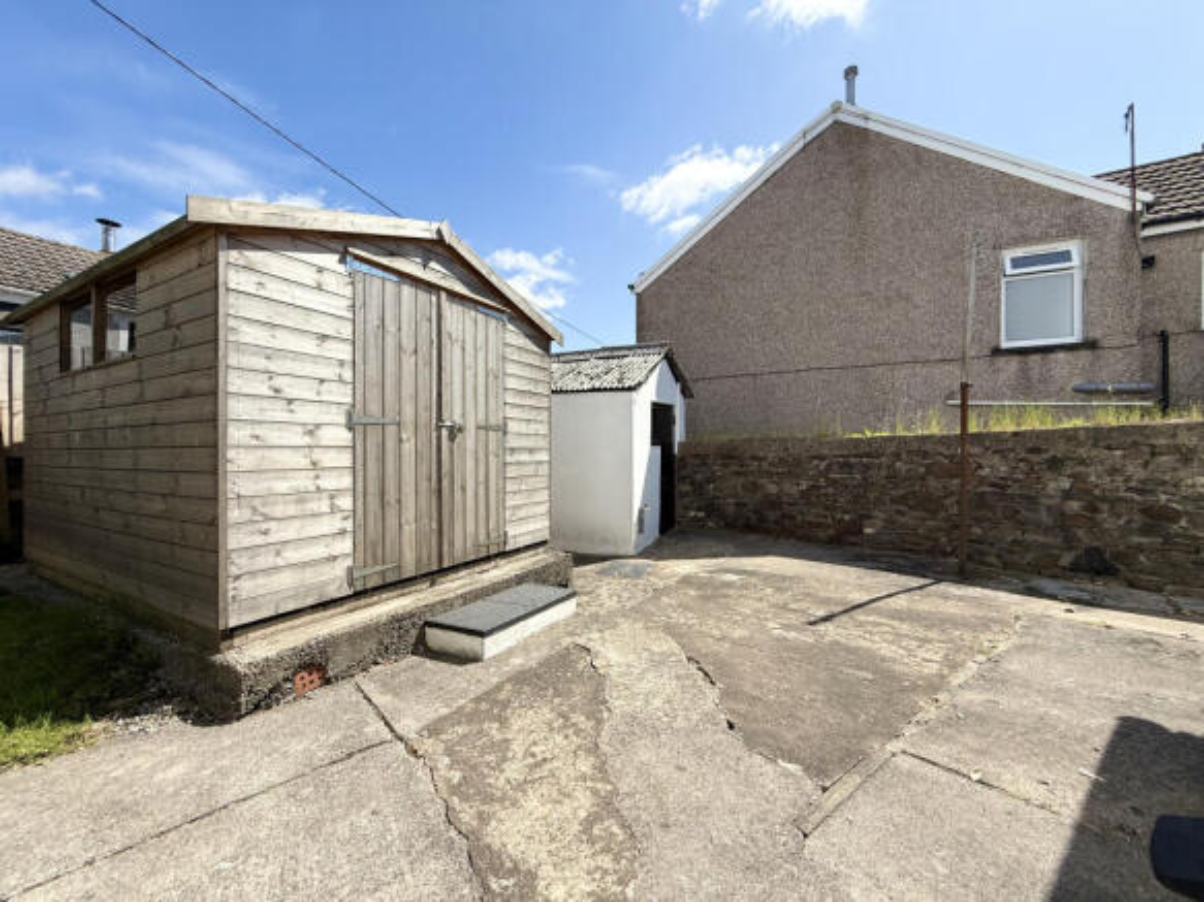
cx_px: 602
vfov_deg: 85.7
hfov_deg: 102.1
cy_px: 451
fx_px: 487
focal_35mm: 14
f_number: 2.2
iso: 50
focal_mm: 2.22
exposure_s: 1/1613
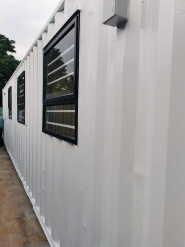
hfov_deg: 51.4
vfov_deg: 65.3
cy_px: 124
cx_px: 92
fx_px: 192
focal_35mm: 27
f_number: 1.6
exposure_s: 1/1621
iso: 50
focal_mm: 5.56
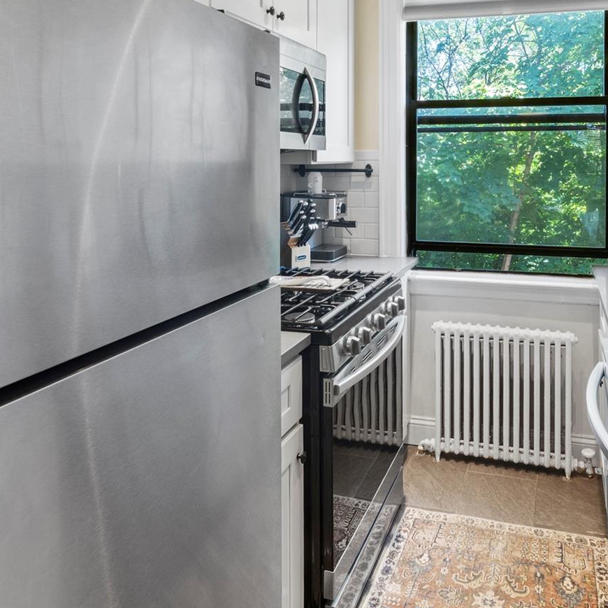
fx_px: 556
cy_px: 162
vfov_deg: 54.9
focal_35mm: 28
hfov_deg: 56.0
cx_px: 409
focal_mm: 14
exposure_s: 1.3
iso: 100
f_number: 11
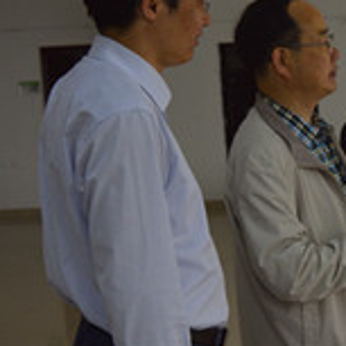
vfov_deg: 16.0
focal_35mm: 108
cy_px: 261
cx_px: 559
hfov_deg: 14.7
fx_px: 1221
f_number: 5.6
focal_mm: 26
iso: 400
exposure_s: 1/125
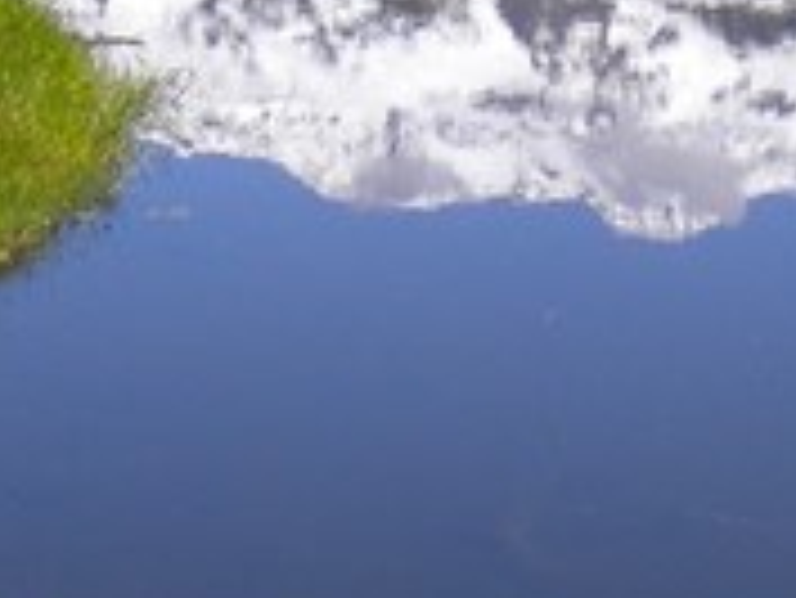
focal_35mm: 185
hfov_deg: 10.6
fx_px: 4257
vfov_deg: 7.8
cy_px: -508
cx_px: 639
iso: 80
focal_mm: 7.4
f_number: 4.9
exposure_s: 1/597
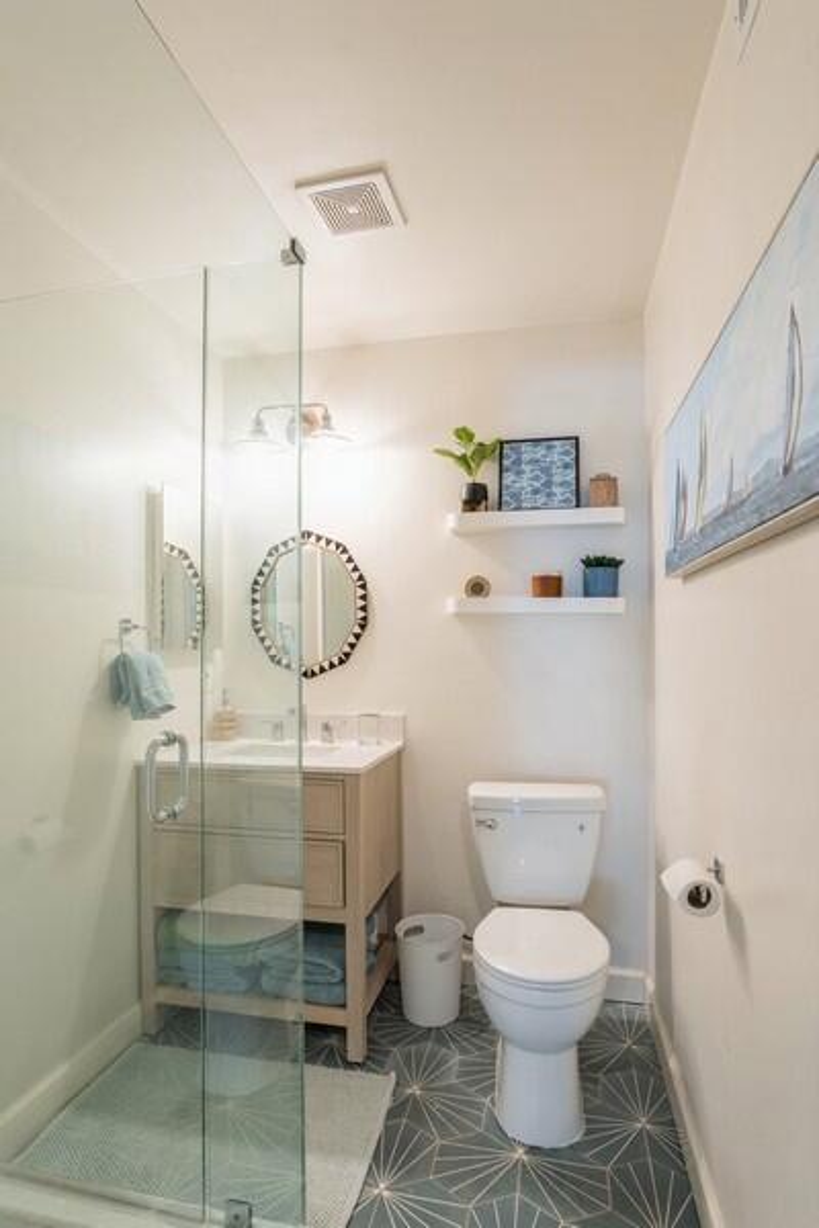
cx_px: 410
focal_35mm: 18
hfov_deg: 67.4
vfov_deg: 90.0
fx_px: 614
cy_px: 614
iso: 200
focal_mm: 12
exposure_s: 1/3
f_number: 8
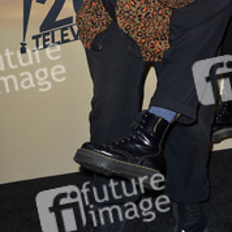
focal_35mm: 86
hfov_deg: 20.1
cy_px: 9
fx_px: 652
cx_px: 141
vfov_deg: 19.7
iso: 320
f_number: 6.3
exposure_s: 1/250
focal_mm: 45
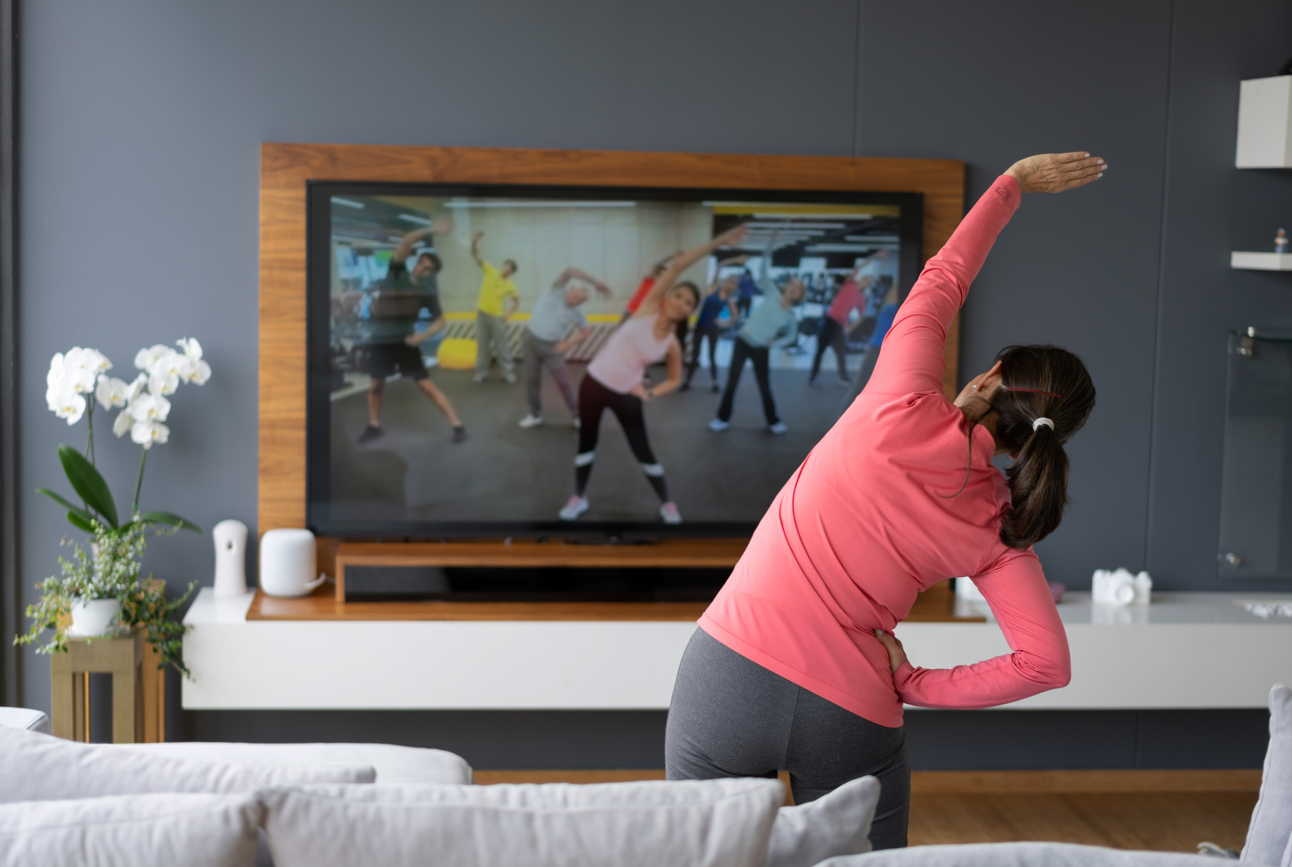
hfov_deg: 36.2
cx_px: 646
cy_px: 434
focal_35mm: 55
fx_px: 1978
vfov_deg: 24.7
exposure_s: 1/400
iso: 100
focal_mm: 55
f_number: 1.8
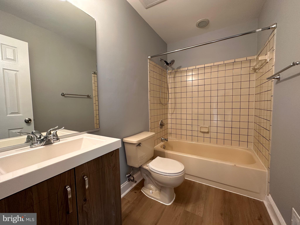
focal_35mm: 14
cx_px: 150
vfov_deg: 85.7
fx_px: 121
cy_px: 112
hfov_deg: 102.1
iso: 160
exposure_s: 1/60
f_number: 2.2
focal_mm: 2.22
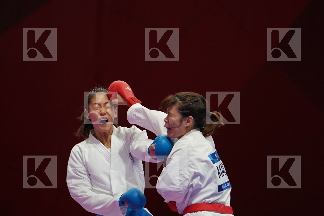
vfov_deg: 3.7
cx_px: 162
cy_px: 108
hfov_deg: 5.5
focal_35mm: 373
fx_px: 3357
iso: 2000
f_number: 4
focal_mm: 249
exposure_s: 1/1000
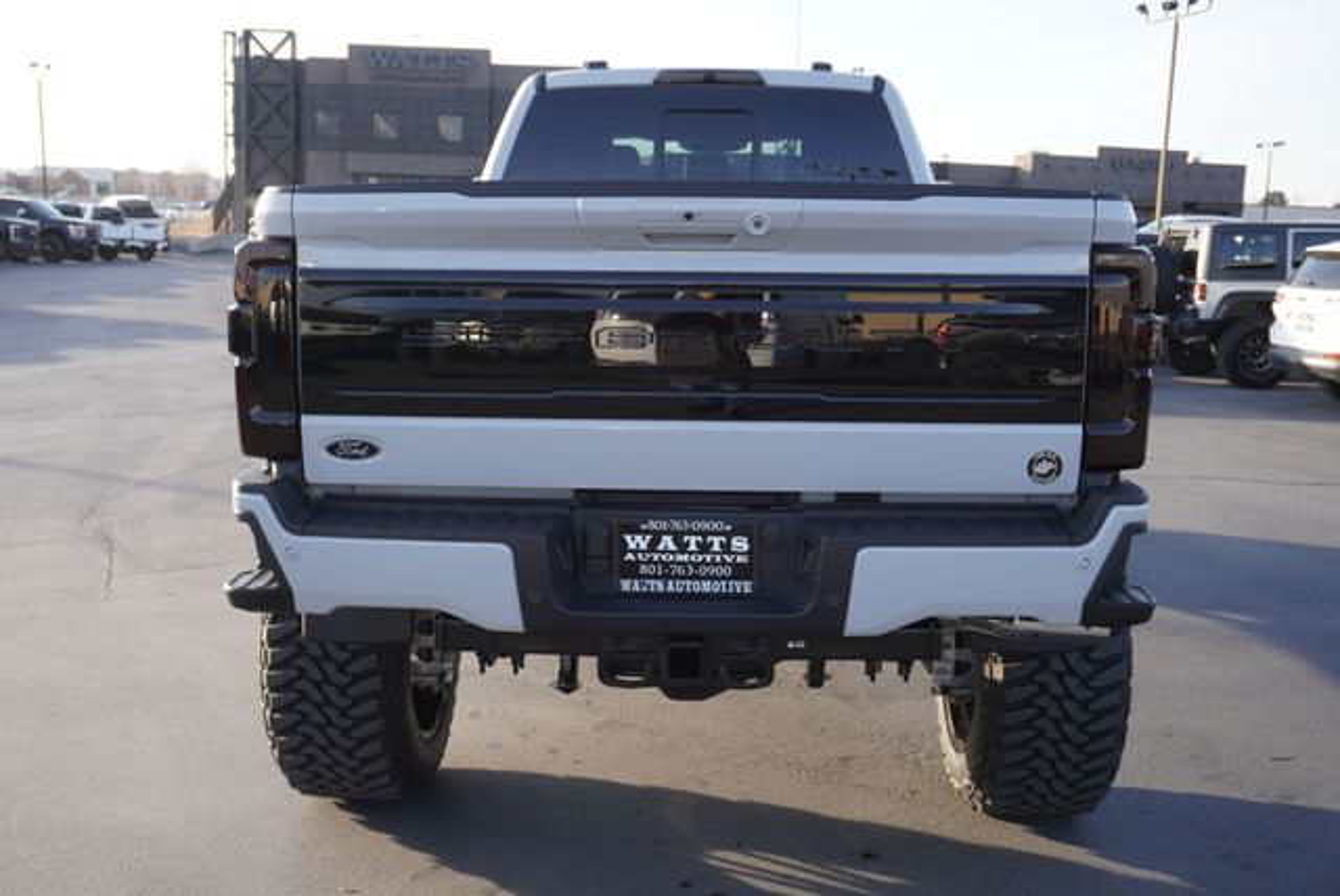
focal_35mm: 36
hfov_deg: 53.1
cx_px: 670
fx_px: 1341
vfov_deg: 36.9
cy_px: 448
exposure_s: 1/100
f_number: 5.6
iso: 100
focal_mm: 24
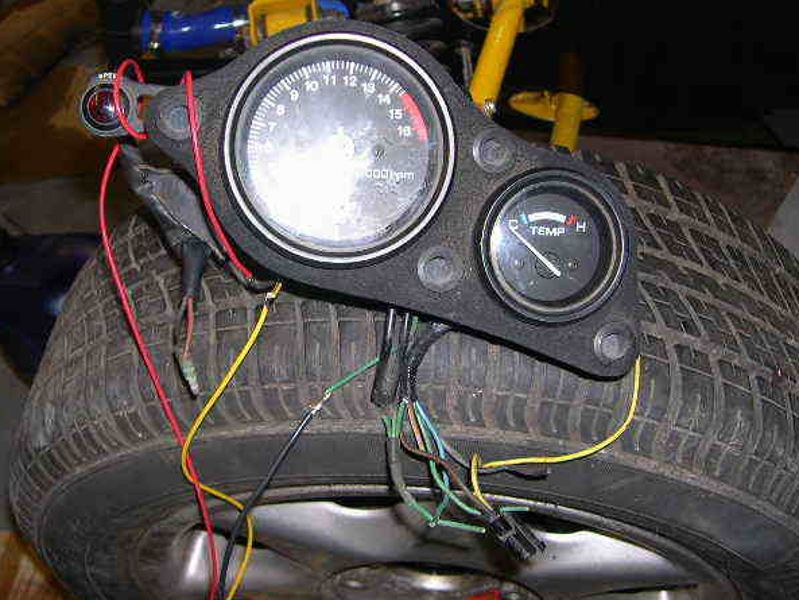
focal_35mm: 41
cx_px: 397
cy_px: 279
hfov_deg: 45.8
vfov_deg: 35.1
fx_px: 947
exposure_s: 1/60
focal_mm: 8
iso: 100
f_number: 2.8
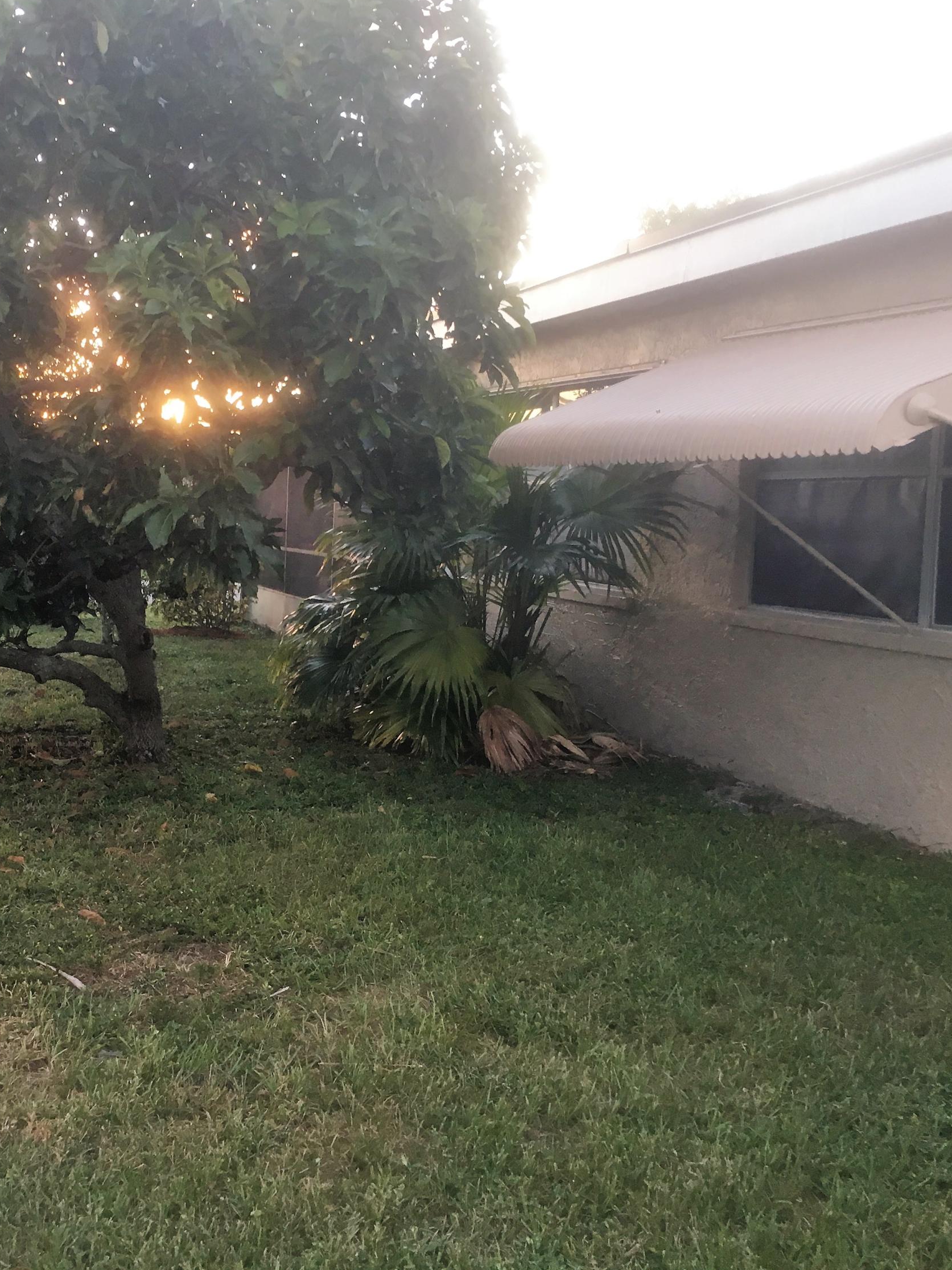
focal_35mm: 39
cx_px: 235
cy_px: 633
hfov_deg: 36.0
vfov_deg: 47.9
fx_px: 1430
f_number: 2.2
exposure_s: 1/30
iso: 25
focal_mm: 4.15
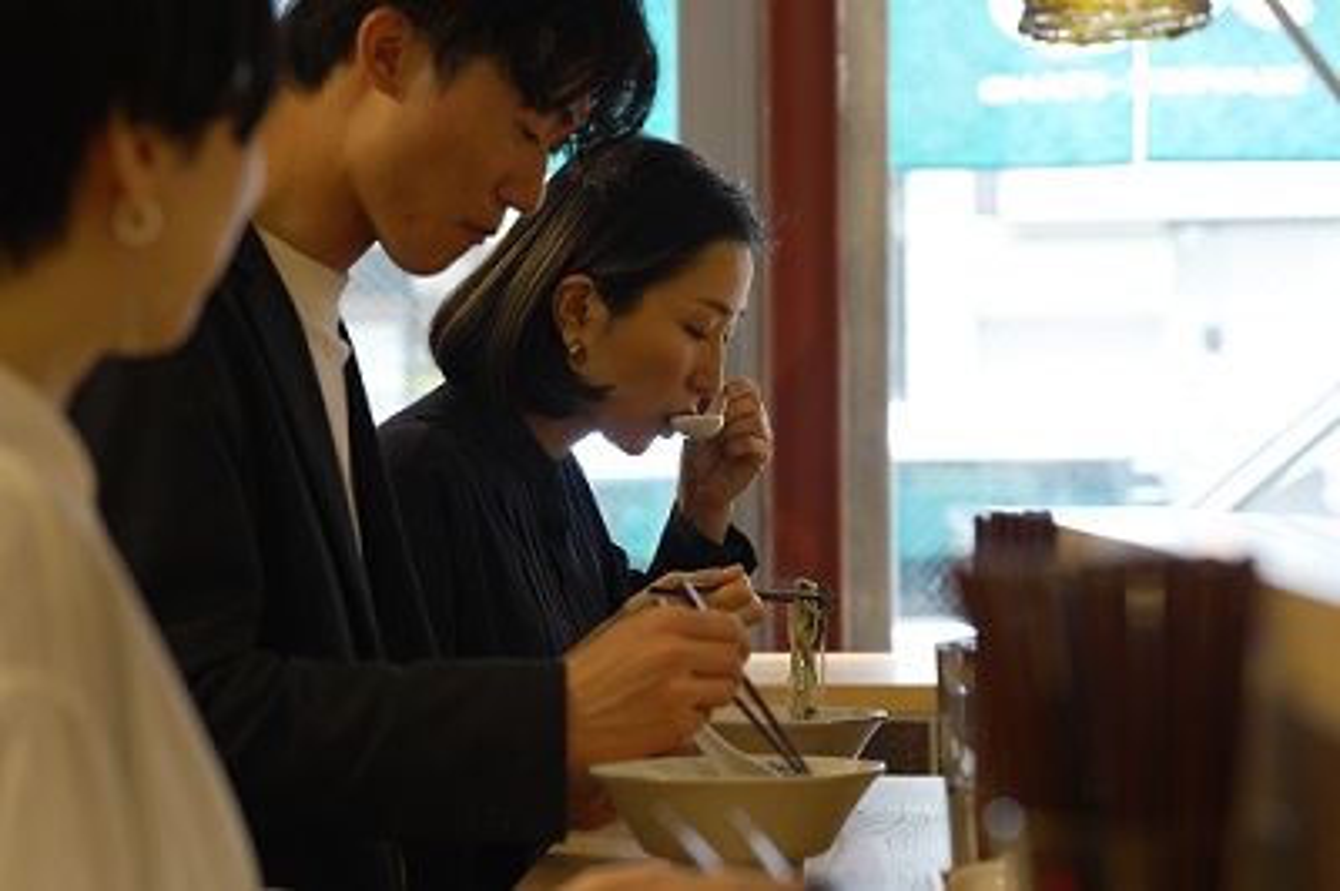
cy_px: 446
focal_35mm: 101
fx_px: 3756
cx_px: 670
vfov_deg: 13.5
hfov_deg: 20.2
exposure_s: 1/60
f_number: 5.6
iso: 3200
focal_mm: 101
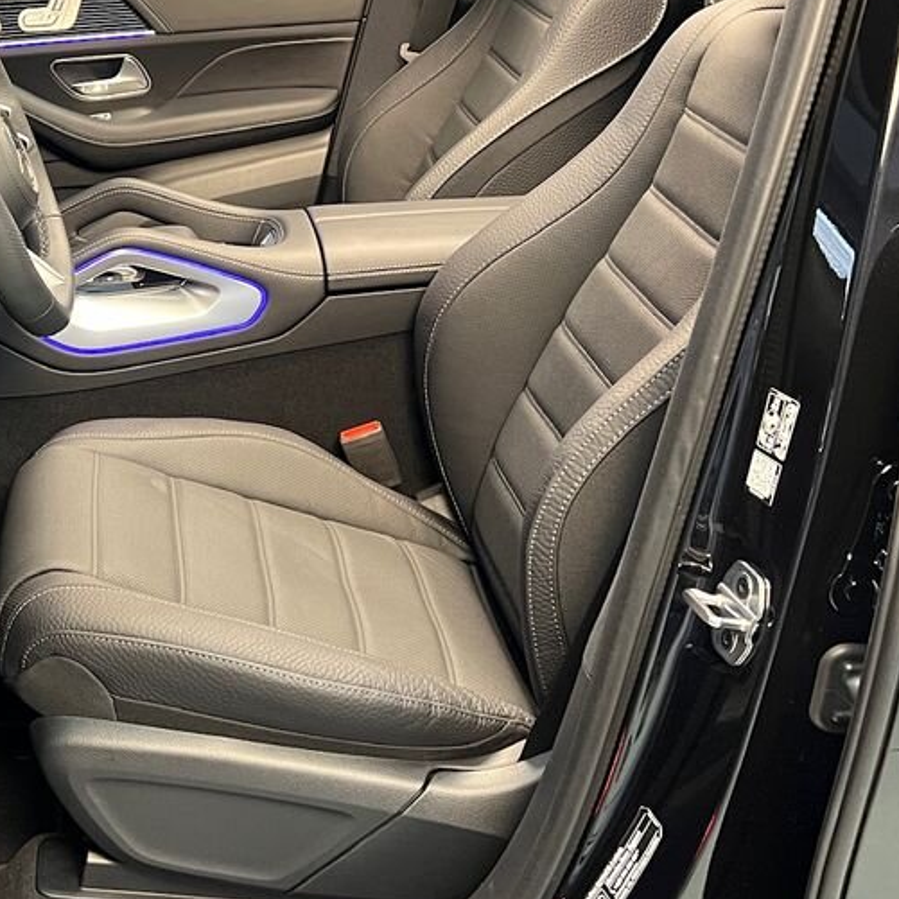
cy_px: 291
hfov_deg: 29.7
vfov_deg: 30.8
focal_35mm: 55
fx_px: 1616
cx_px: 79
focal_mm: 5.7
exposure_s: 1/54
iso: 500
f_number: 1.5
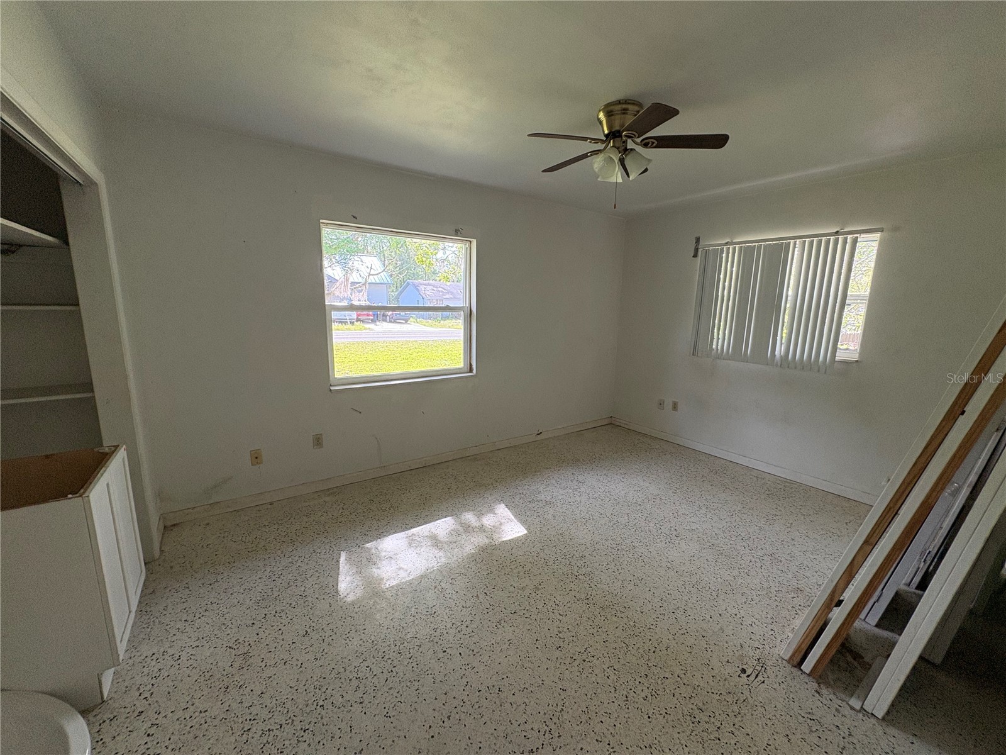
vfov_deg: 85.7
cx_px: 503
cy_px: 378
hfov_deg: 102.1
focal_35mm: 14
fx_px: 407
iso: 100
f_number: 2.2
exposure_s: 1/99
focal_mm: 2.22
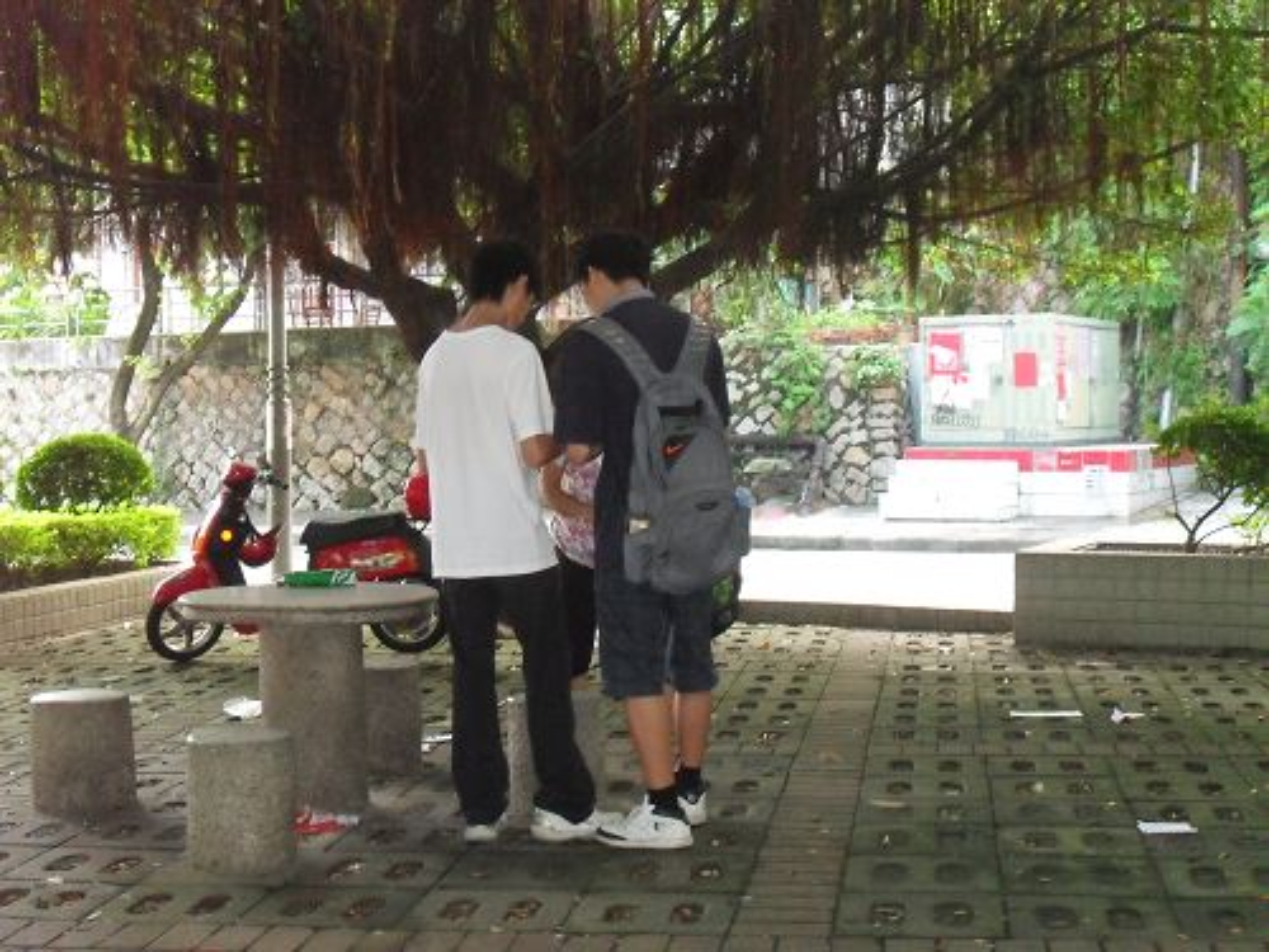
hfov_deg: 32.2
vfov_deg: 24.4
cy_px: 476
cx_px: 634
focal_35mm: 60
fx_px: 2200
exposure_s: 1/45
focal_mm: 10.5
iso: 400
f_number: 3.7
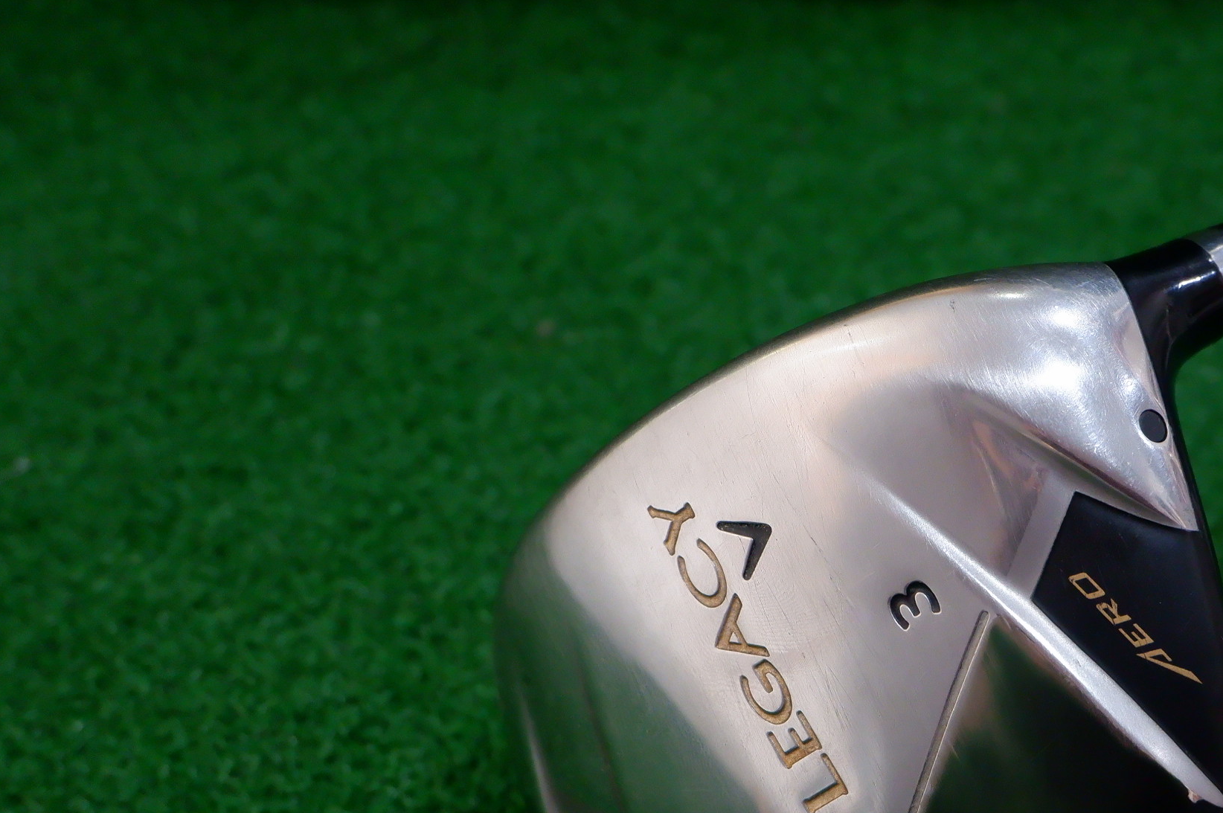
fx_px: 2546
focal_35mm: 75
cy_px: 670
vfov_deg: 18.0
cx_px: 954
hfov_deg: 26.6
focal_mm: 27.1
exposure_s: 1/58
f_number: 4.4
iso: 2500
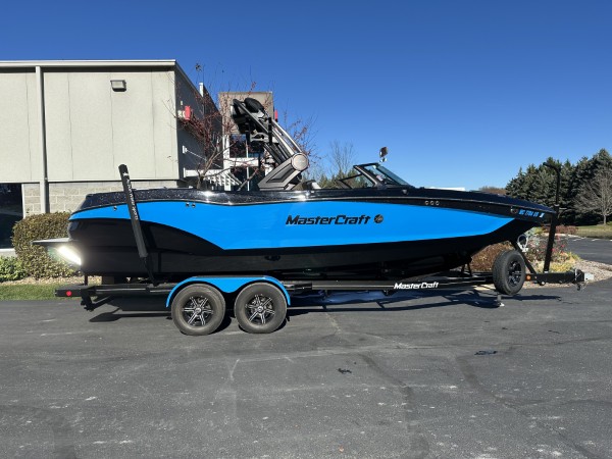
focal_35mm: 24
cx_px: 306
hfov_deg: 71.6
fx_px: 424
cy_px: 230
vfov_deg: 56.8
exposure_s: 1/4762
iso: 80
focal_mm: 6.86
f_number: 1.78
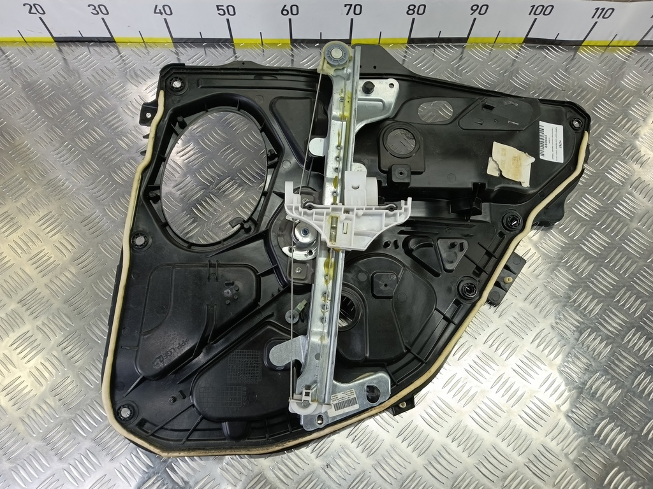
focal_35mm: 23
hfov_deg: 73.9
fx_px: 434
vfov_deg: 58.9
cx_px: 326
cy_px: 244
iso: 104
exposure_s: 1/50
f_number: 1.6
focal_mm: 4.11
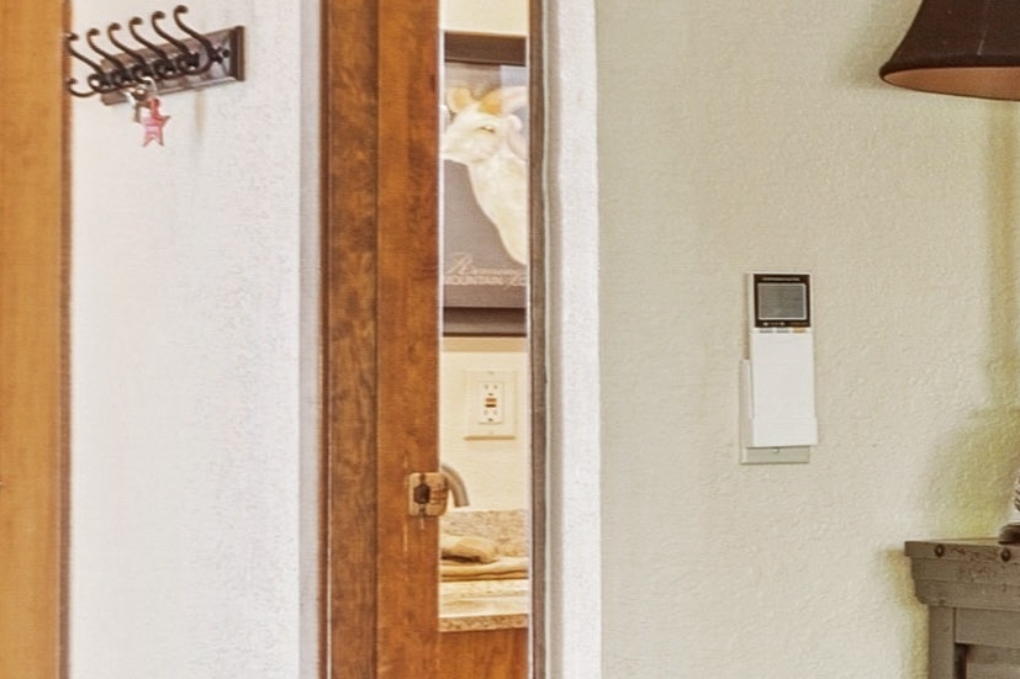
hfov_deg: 12.8
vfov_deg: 13.5
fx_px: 2861
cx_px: 2722
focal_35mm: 101
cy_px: 286
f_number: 6.3
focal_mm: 10
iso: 100
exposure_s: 1/1.25
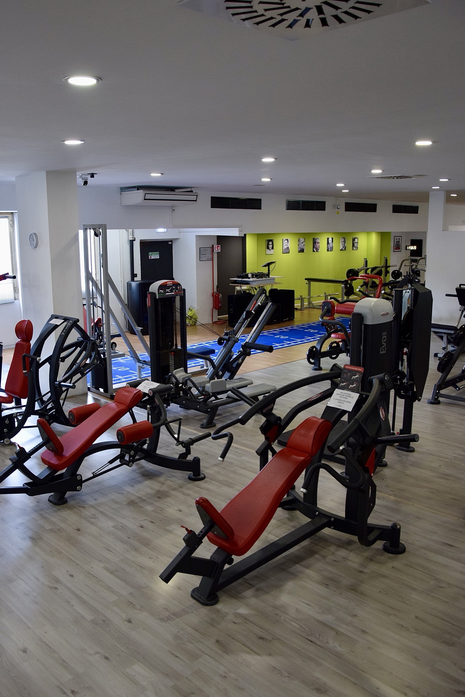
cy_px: 348
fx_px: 523
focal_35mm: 27
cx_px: 232
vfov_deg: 67.4
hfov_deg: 47.9
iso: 800
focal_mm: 18
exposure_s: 1/60
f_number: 3.5
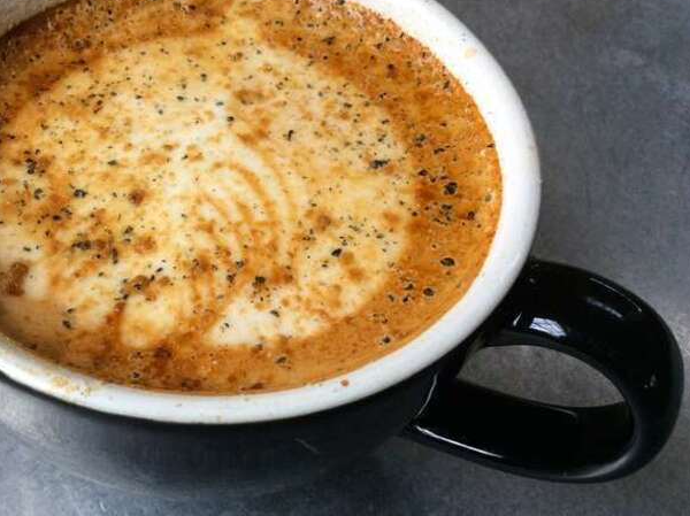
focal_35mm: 44
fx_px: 876
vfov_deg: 32.8
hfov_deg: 42.5
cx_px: 237
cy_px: 234
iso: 50
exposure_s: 1/120
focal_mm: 3.3
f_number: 2.4
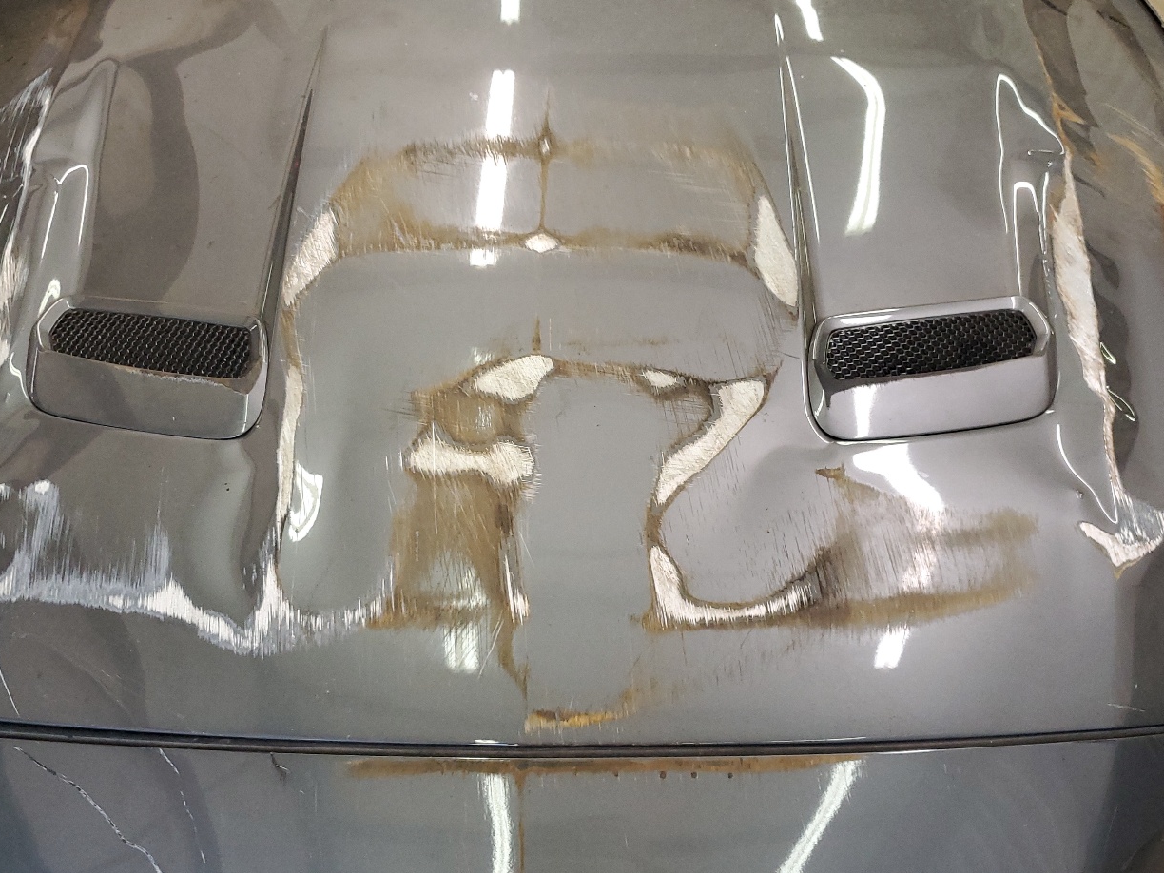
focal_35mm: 34
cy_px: 464
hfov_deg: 54.0
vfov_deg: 41.8
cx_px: 587
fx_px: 1143
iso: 158
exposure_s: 1/60.2
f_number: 1.5
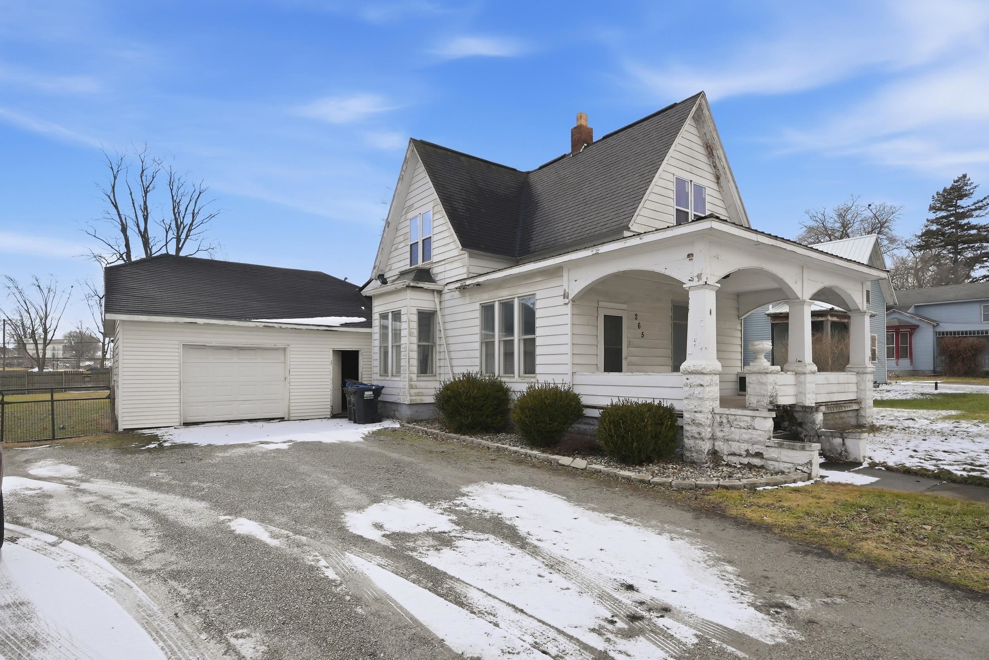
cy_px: 330
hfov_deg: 86.9
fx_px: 522
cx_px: 494
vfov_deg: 64.6
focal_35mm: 19
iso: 100
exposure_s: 1/2000
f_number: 4
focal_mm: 13
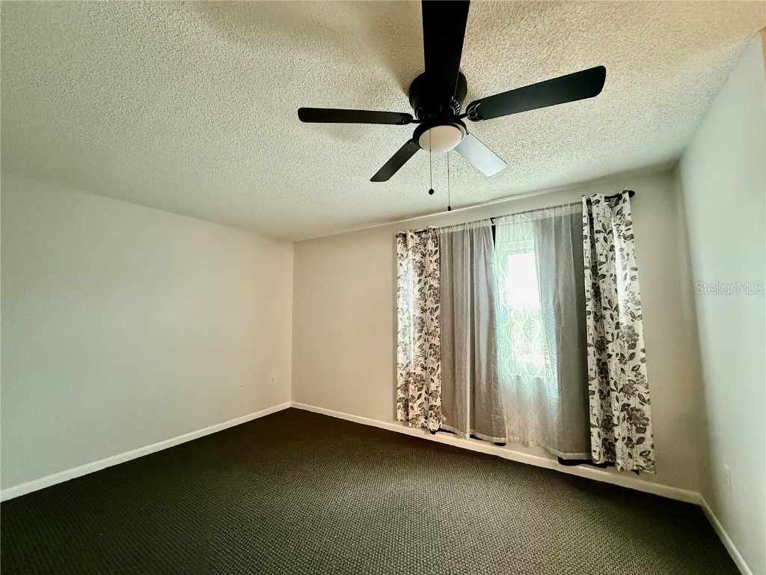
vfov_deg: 85.7
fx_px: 310
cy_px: 288
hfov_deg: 102.1
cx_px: 383
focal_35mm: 14
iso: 800
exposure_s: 1/60
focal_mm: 2.22
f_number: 2.2
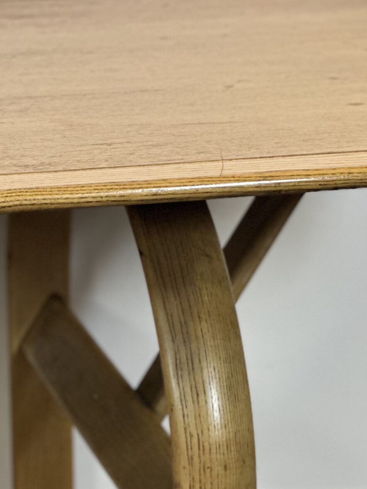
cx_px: 249
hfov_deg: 8.9
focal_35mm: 167
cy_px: 428
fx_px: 2361
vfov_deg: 11.8
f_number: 2.8
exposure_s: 1/100
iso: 200
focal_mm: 9
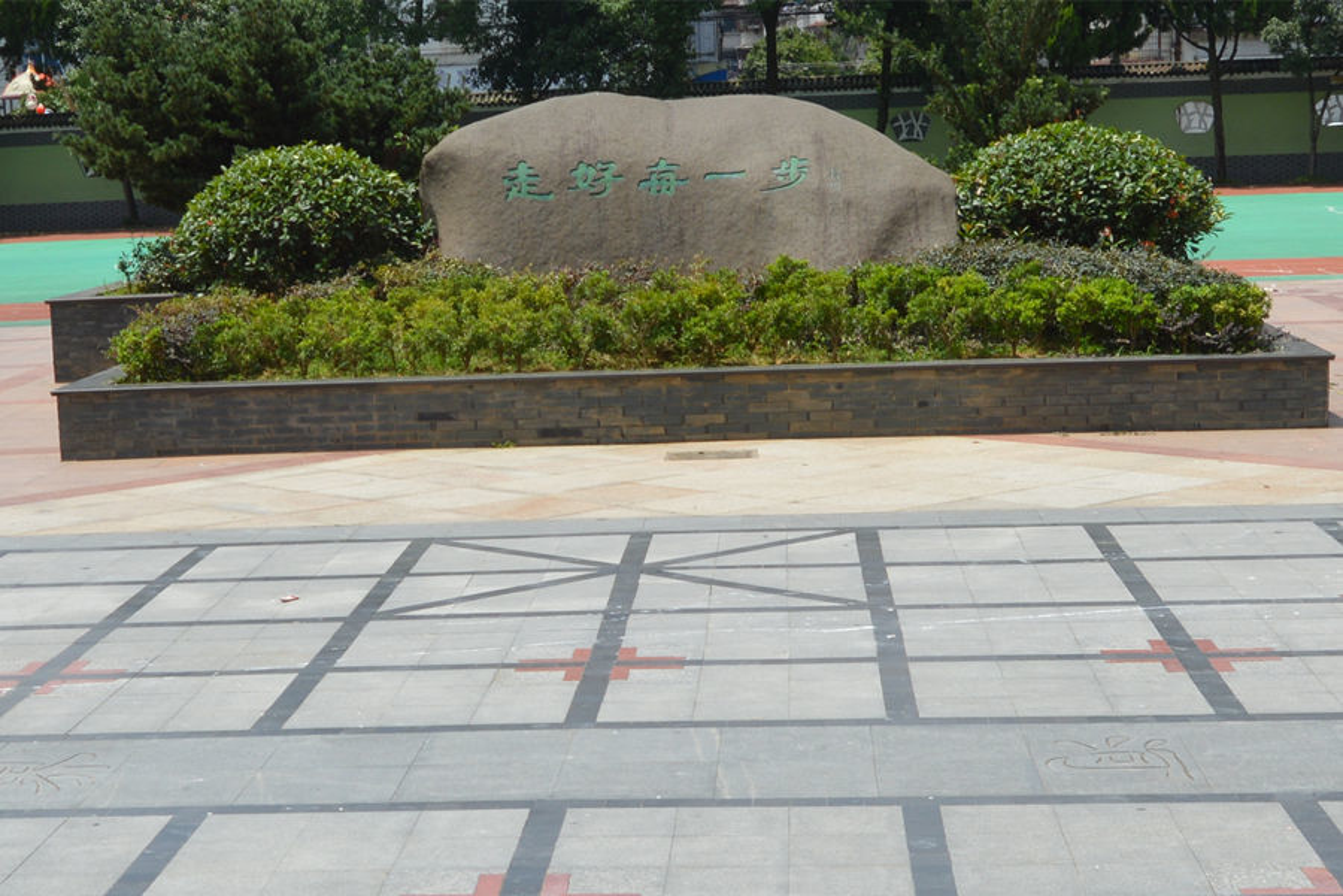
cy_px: 448
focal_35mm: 27
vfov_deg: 47.9
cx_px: 672
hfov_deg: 67.4
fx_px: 1007
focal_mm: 18
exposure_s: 1/250
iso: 100
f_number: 8
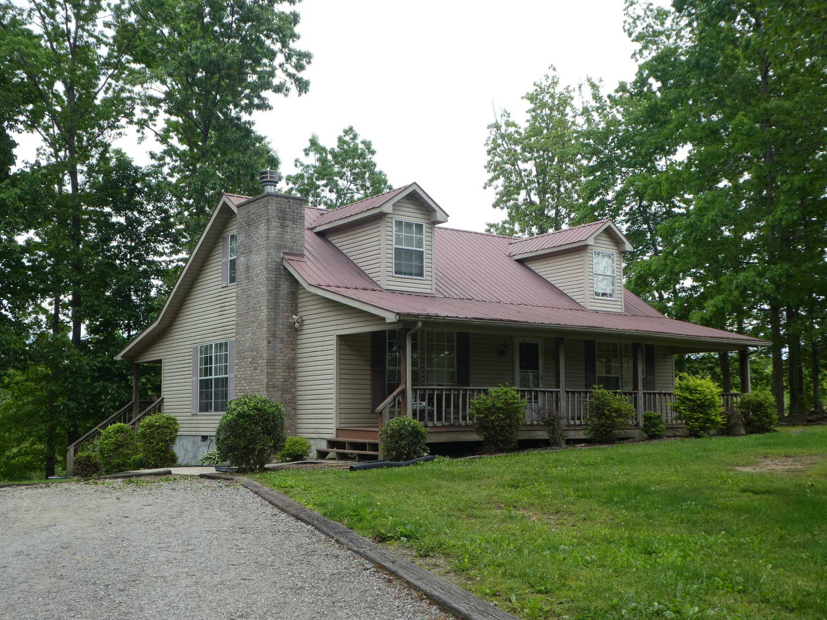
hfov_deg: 50.1
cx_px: 414
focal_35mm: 37
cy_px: 310
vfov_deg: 38.7
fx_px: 884
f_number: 3.7
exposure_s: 1/200
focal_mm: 6.7
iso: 80
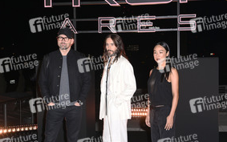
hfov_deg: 31.5
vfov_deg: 20.0
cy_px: 83
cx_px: 109
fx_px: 402
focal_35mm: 65
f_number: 5.6
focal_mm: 40
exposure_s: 1/125
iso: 640
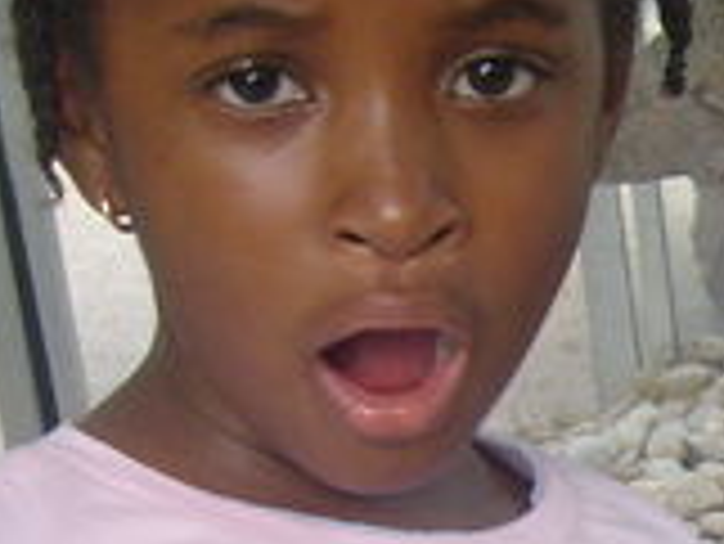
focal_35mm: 139
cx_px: 1120
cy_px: 629
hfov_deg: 13.3
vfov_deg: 10.5
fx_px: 2909
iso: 80
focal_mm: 5.8
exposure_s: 1/180
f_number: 2.8
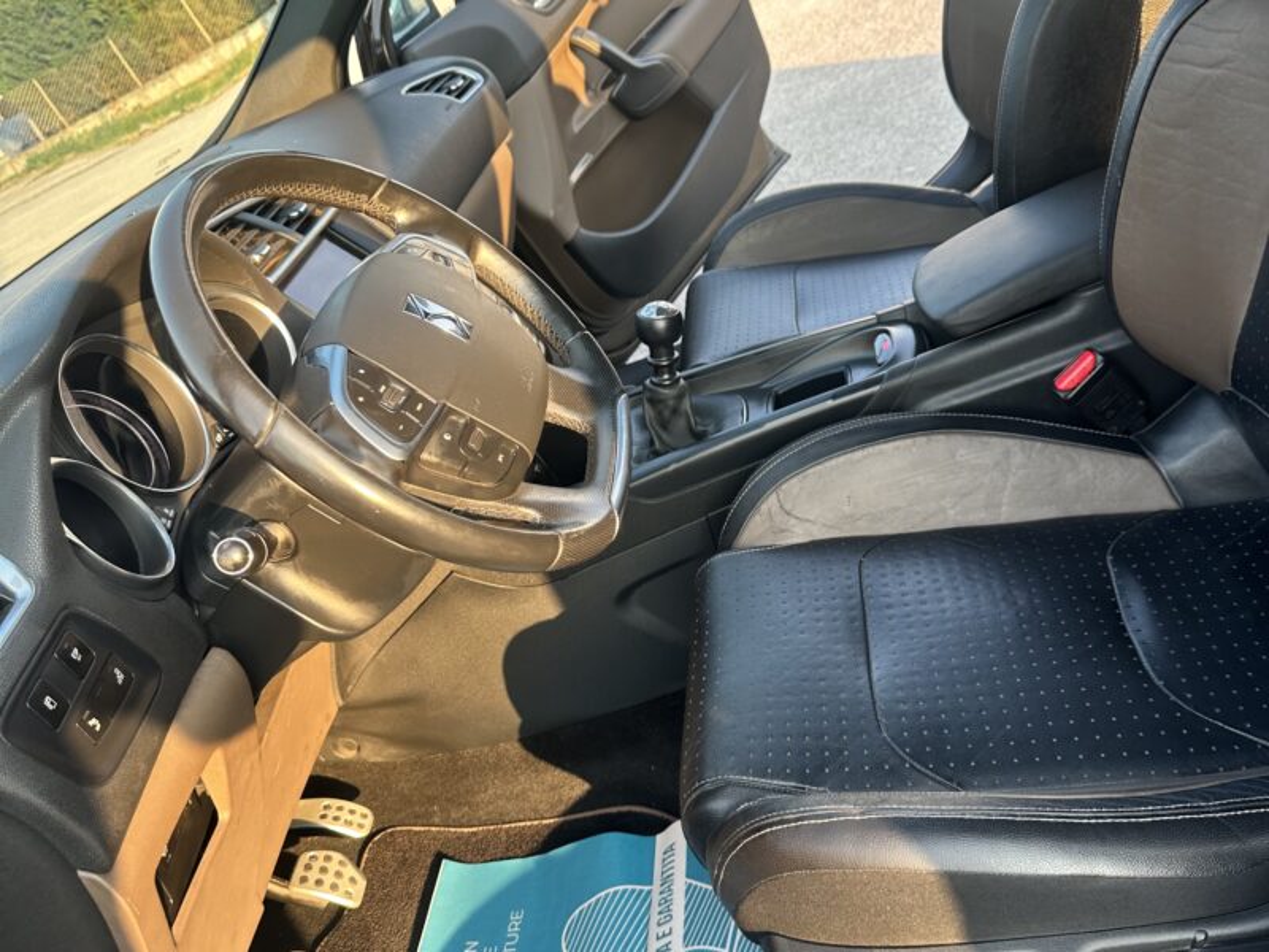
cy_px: 476
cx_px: 634
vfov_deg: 56.8
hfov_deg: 71.6
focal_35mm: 24
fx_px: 880
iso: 64
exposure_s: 1/121
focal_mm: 6.86
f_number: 1.78
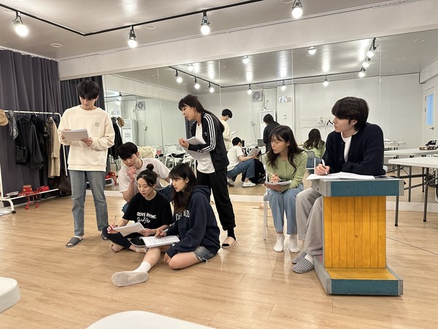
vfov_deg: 56.8
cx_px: 219
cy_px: 164
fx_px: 304
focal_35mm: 24
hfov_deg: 71.6
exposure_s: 1/60
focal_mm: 6.86
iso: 250
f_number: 1.78
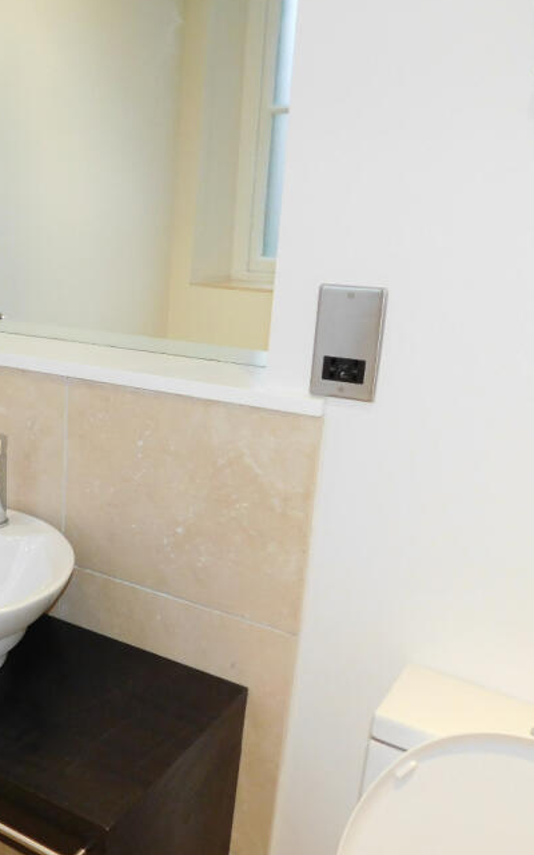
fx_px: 908
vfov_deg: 50.4
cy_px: 440
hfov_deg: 29.8
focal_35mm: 39
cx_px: -39
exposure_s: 1/30
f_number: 3
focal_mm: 4
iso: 400
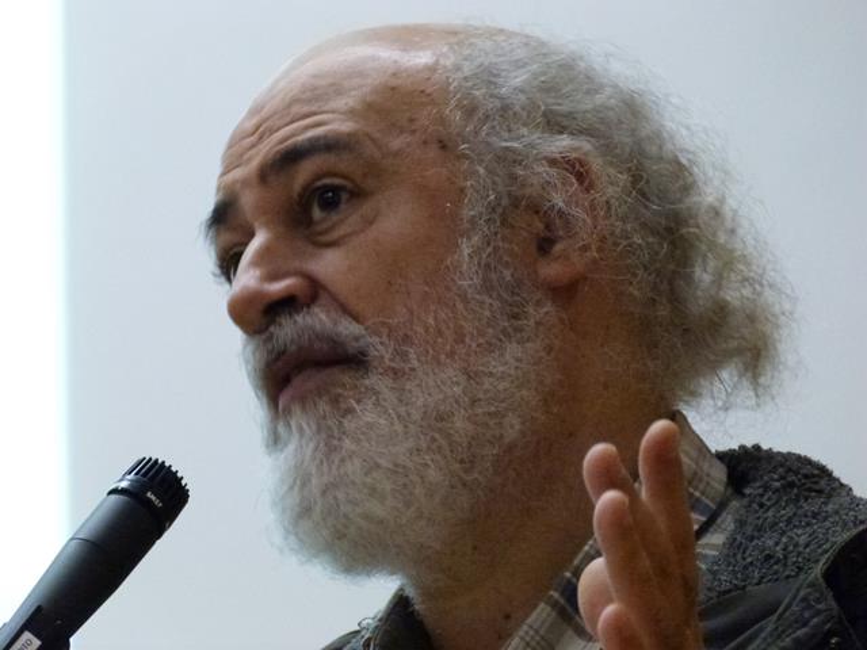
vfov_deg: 4.1
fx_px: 9042
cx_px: 434
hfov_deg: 5.5
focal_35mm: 361
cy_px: 325
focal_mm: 65
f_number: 4.1
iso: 1250
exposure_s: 1/30
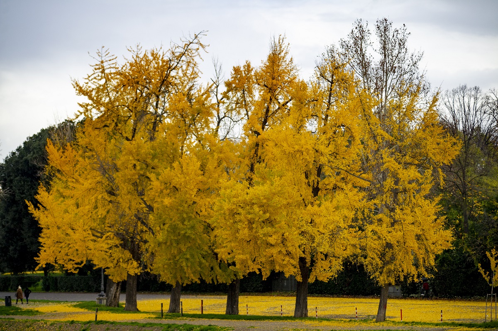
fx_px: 1520
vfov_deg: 12.4
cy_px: 166
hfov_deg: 18.6
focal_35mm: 110
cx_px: 249
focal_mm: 110
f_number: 2.8
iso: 400
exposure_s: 1/2500
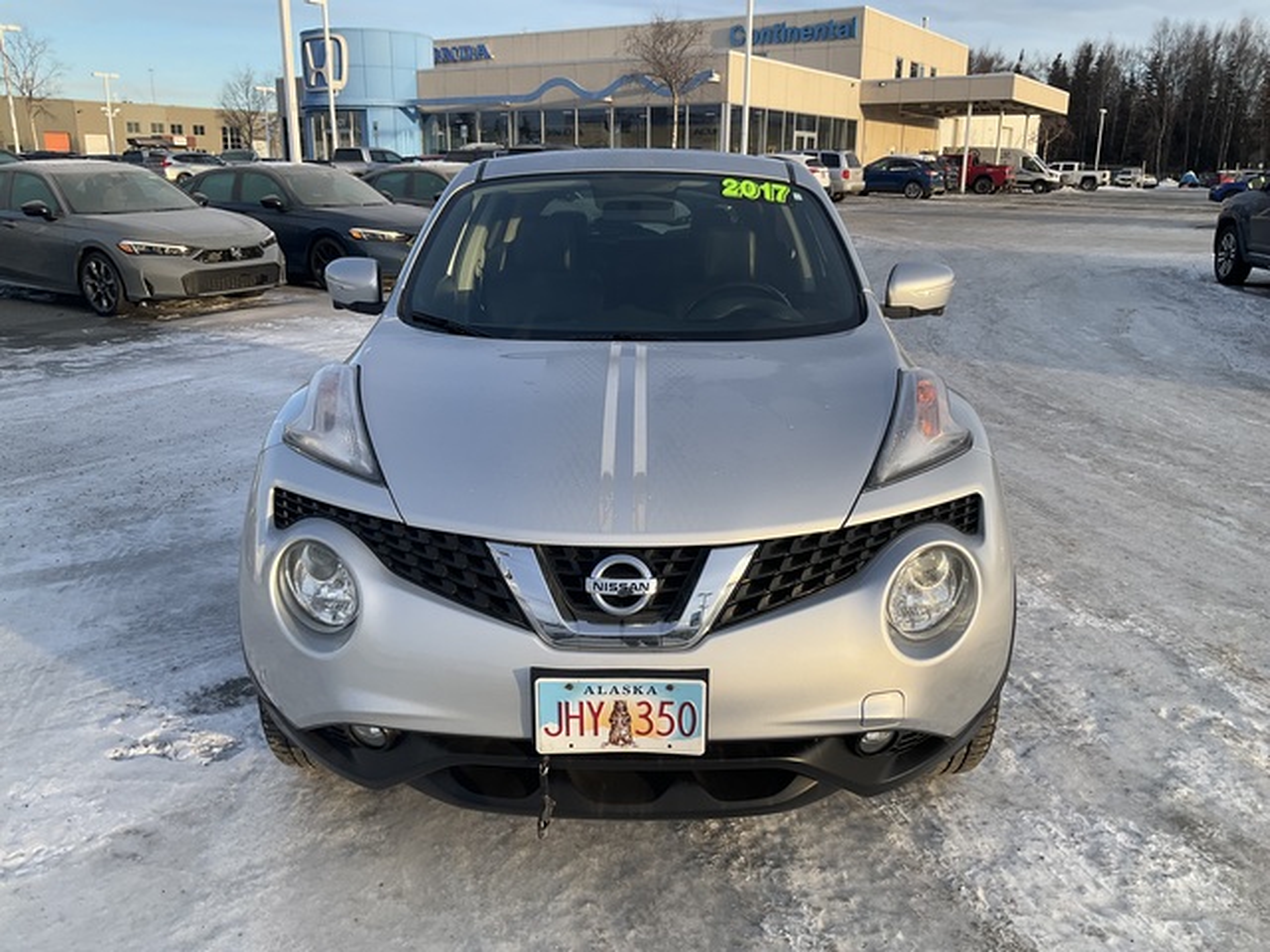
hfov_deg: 61.7
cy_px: 476
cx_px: 635
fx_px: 1064
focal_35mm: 29
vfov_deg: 48.2
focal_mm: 3
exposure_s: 1/486
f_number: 1.8
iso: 25
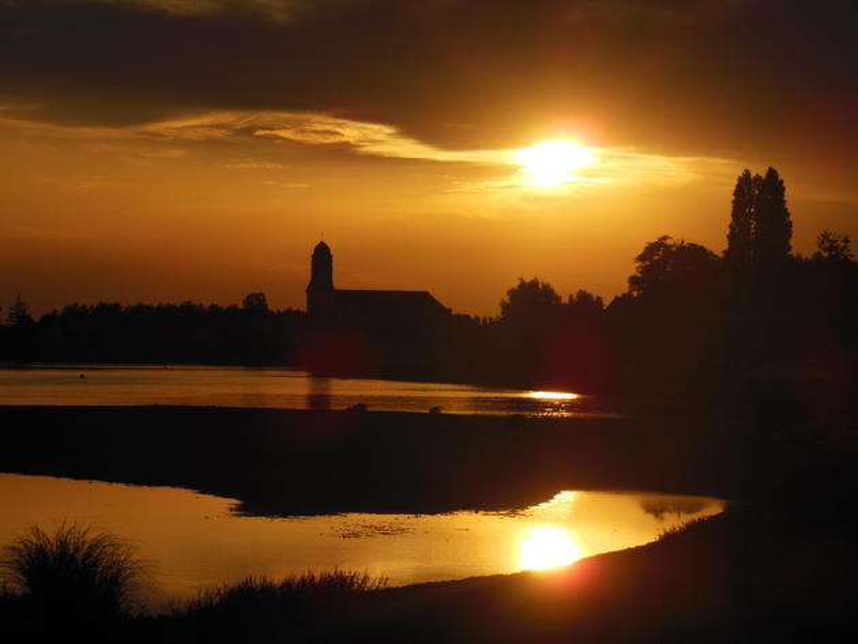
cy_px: 322
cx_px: 429
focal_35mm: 191
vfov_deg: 7.8
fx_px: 4736
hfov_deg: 10.4
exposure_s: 1/500
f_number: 11.8
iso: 125
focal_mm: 34
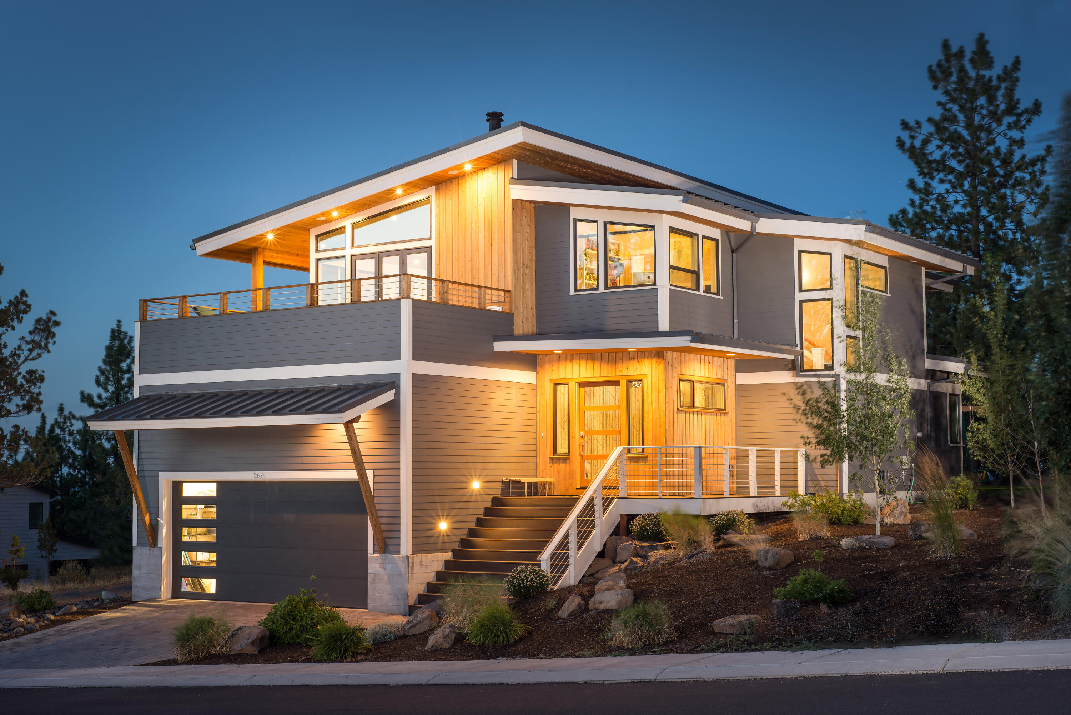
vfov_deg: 27.0
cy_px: 358
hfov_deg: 39.6
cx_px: 536
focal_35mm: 50
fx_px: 1488
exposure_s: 10
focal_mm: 50
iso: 100
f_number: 11
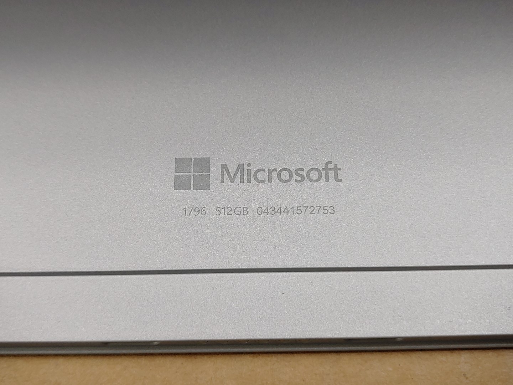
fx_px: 652
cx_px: 256
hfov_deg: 42.9
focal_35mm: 44
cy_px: 192
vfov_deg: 32.9
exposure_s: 1/209
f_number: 1.8
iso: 50
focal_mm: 4.36
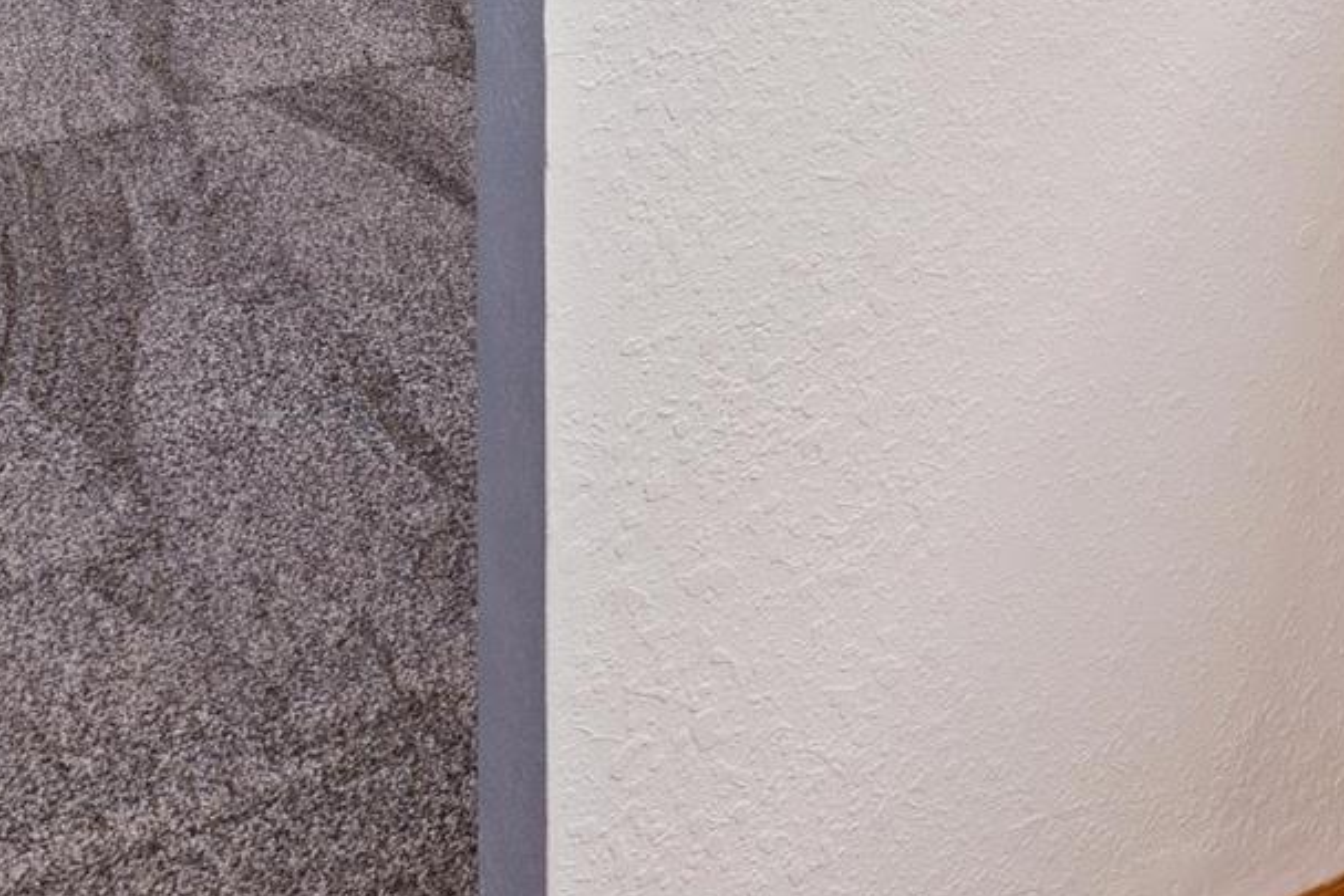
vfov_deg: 13.6
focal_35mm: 82
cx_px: 2134
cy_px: -1042
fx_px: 3043
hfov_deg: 20.5
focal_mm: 16.1
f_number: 13
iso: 400
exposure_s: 1/13
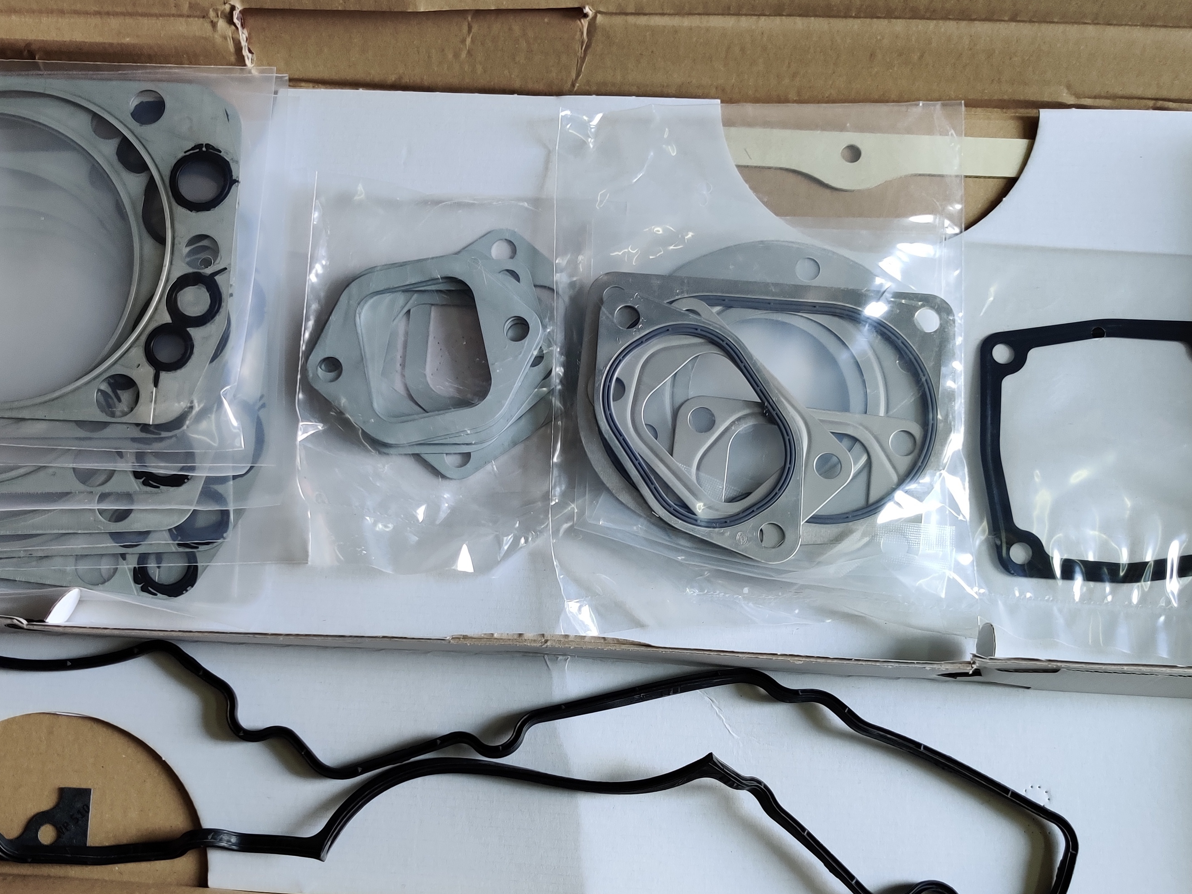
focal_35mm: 38
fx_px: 1309
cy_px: 585
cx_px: 480
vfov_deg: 37.4
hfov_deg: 48.7
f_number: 1.65
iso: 500
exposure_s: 1/100
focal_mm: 4.75
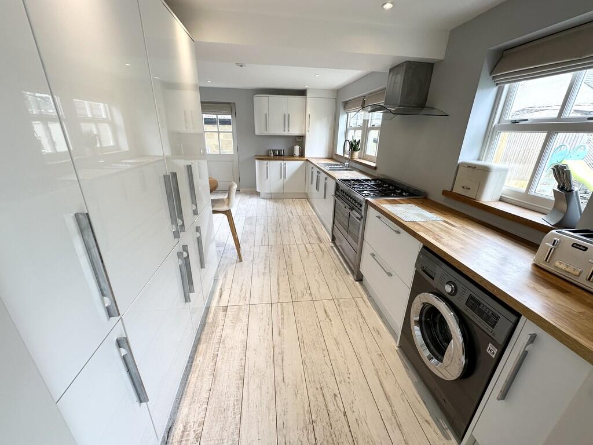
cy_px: 222
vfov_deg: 85.7
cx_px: 296
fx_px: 240
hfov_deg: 102.1
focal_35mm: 14
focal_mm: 2.22
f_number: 2.2
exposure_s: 1/99
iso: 80
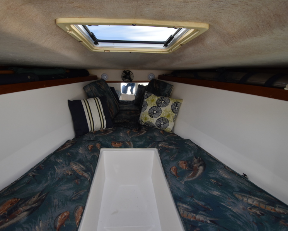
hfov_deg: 89.3
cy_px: 116
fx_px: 145
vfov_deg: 77.0
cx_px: 129
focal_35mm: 17
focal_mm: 10
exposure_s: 1/250
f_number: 5.6
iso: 400
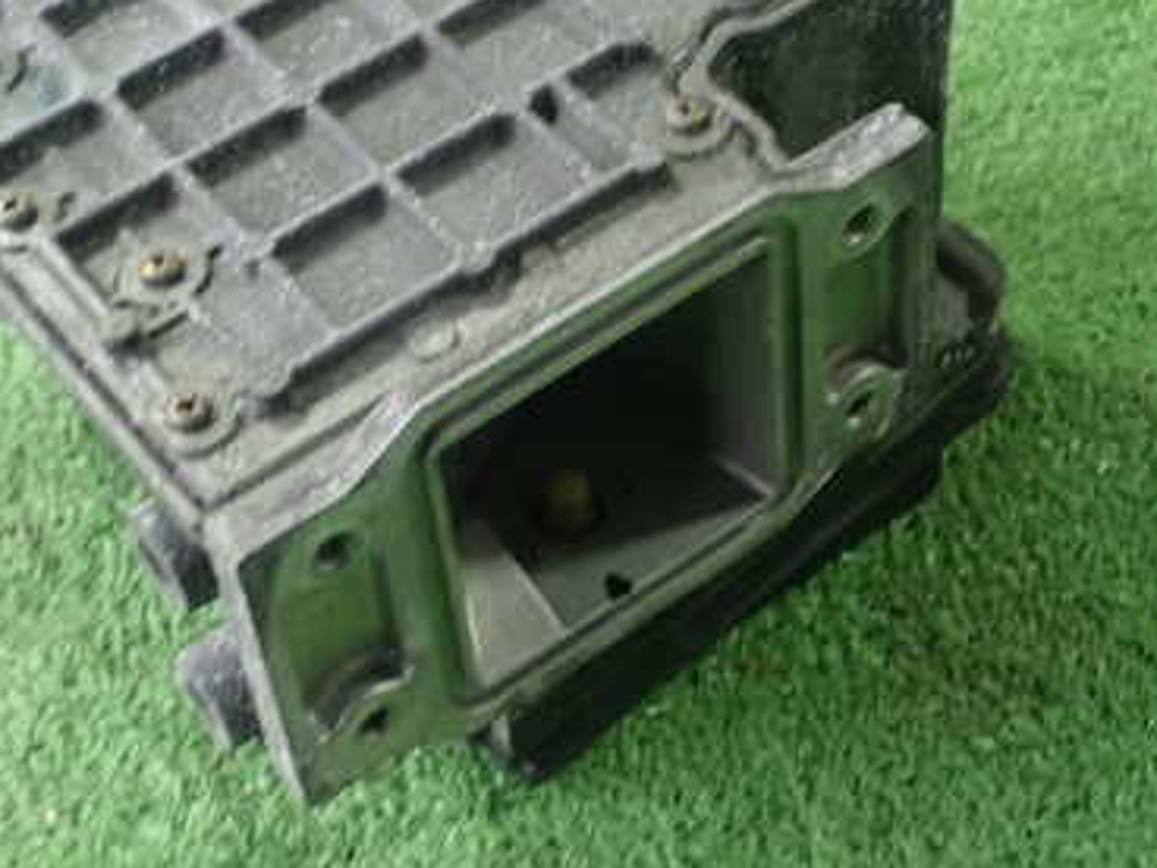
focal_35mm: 75
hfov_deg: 25.8
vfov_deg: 19.6
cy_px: 296
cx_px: 377
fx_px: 2507
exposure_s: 1/50
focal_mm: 8.41
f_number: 3.1
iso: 320
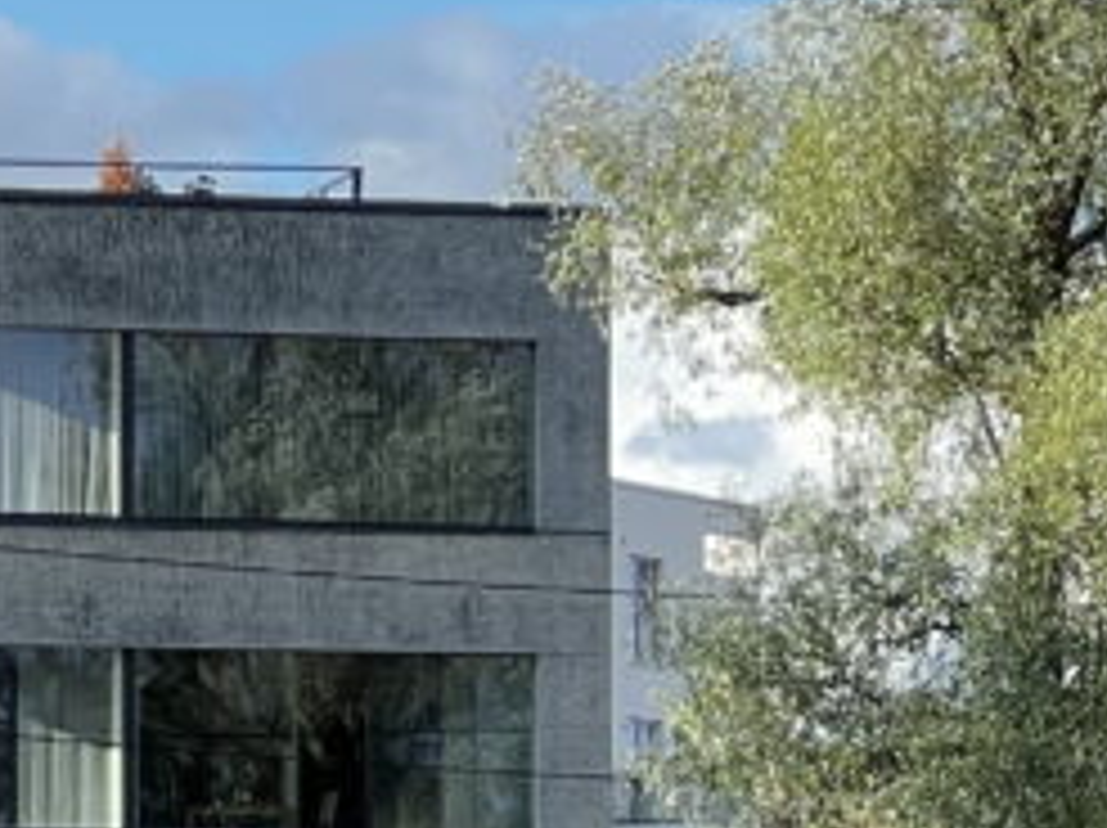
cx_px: -130
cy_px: 1444
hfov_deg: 6.2
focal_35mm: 321
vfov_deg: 4.6
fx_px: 10255
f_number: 2.8
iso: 32
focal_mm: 9
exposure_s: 1/316
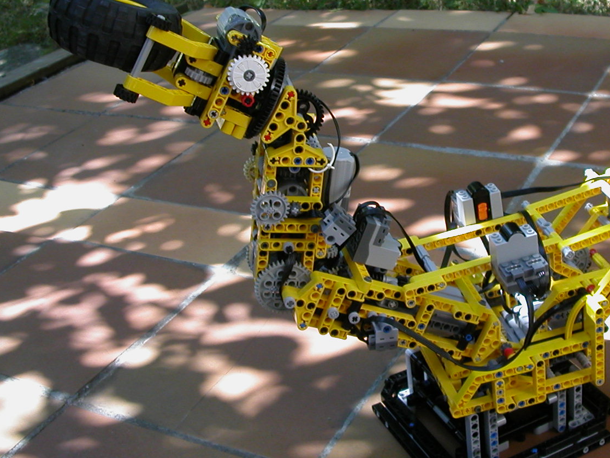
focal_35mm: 53
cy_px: 206
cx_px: 408
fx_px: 934
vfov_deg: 27.5
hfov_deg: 35.8
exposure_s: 1/259
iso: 100
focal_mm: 5.6
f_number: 2.7
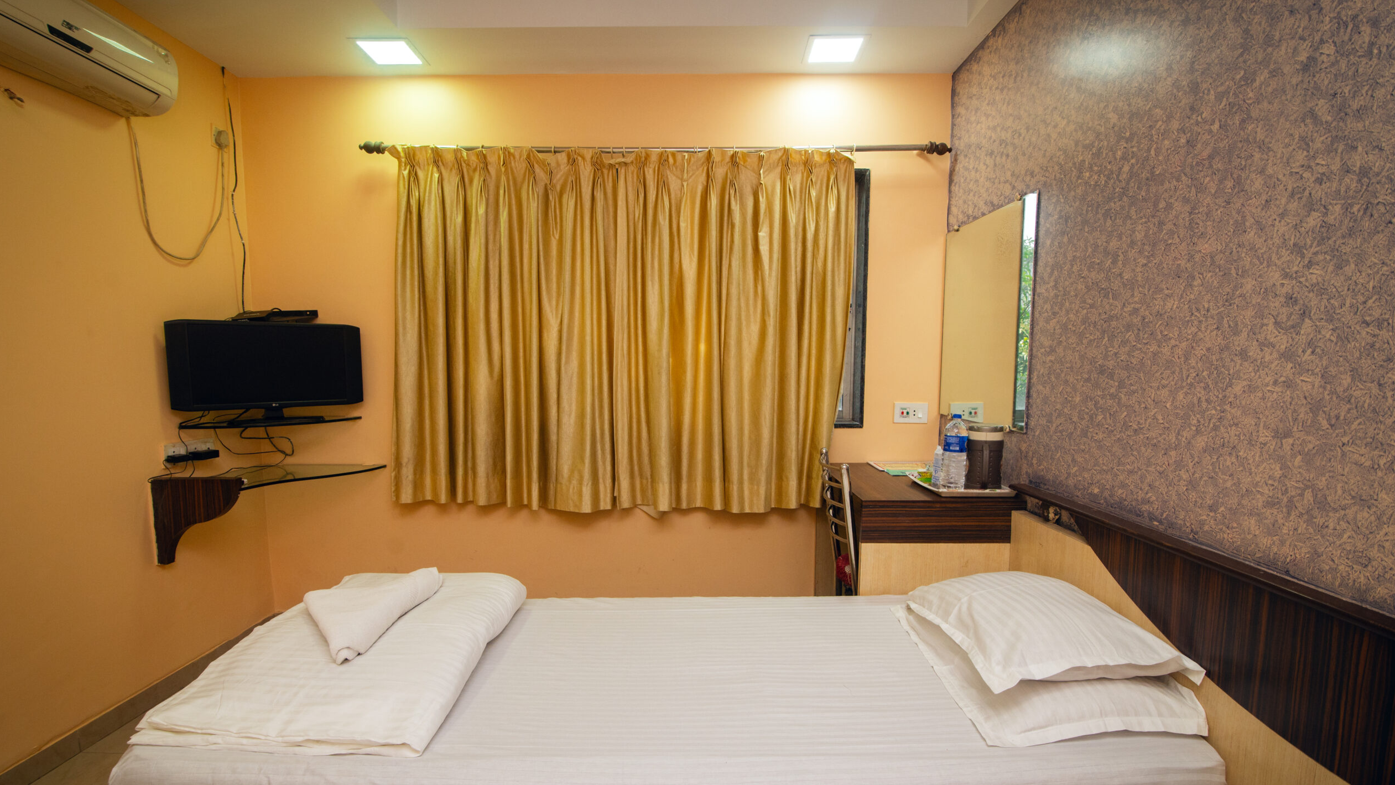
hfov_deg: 95.9
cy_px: 422
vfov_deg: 63.9
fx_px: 629
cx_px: 693
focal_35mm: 17
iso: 1000
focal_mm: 16
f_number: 5
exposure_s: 1/200
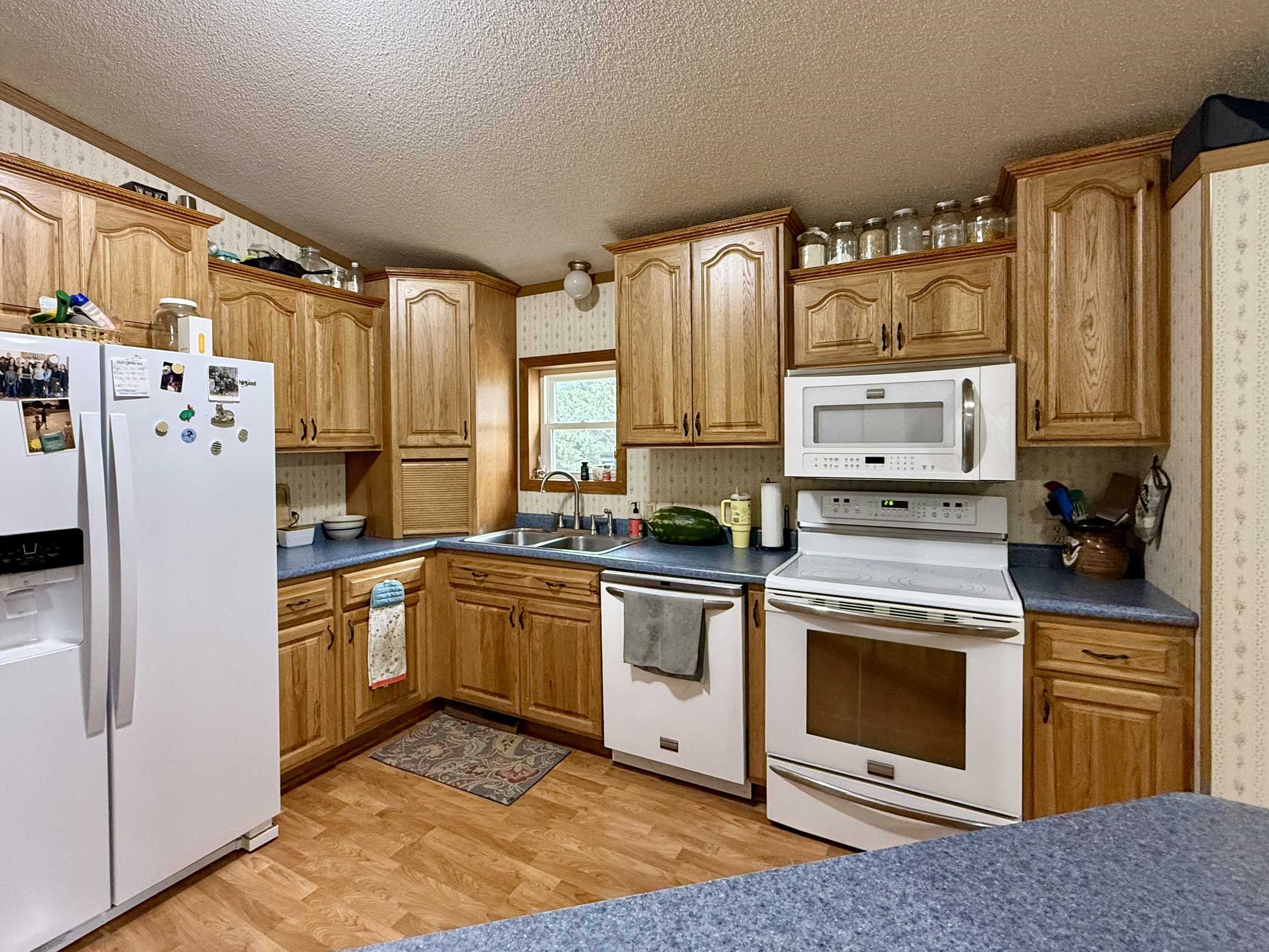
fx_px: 623
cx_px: 583
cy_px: 449
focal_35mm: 17
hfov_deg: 90.8
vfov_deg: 74.7
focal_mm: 2.22
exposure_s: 1/60
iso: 400
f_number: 2.2
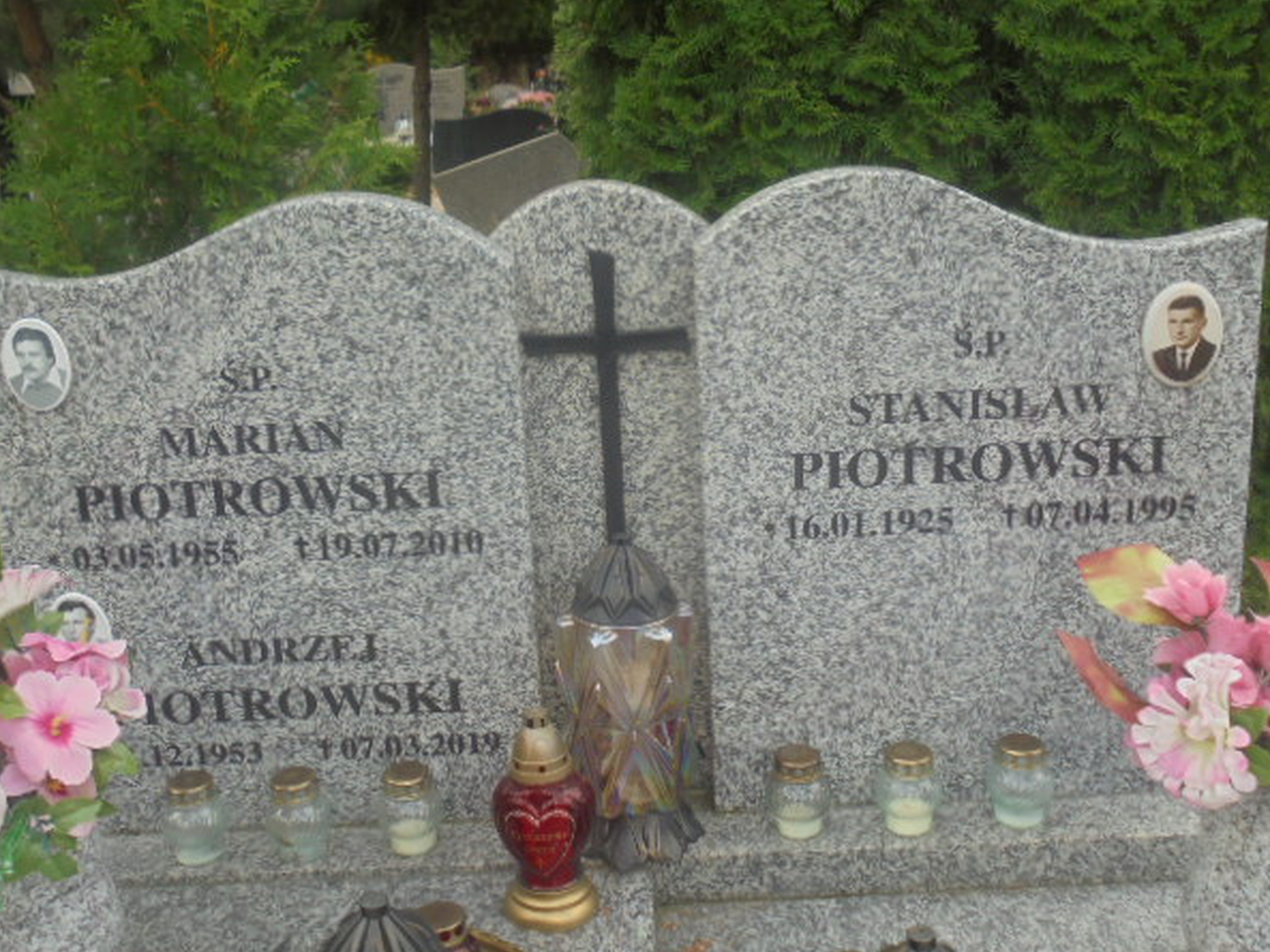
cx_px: 591
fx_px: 1505
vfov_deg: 35.1
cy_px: 445
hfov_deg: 45.7
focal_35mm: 41
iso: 100
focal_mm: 6.9
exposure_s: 1/200
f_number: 4.2
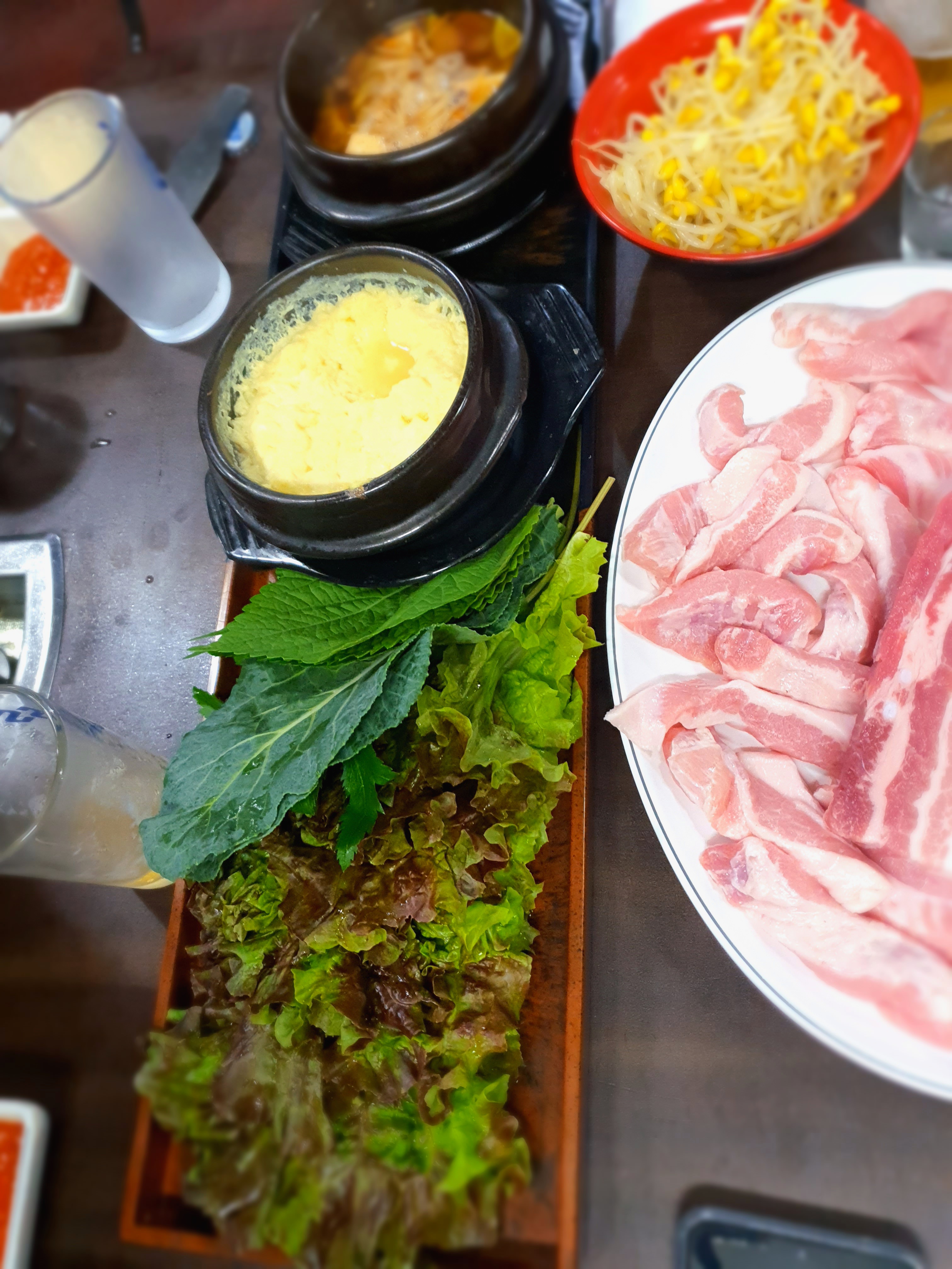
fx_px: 953
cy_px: 634
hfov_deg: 53.1
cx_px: 476
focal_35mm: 26
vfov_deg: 67.3
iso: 320
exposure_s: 1/40
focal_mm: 4.3
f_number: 1.5
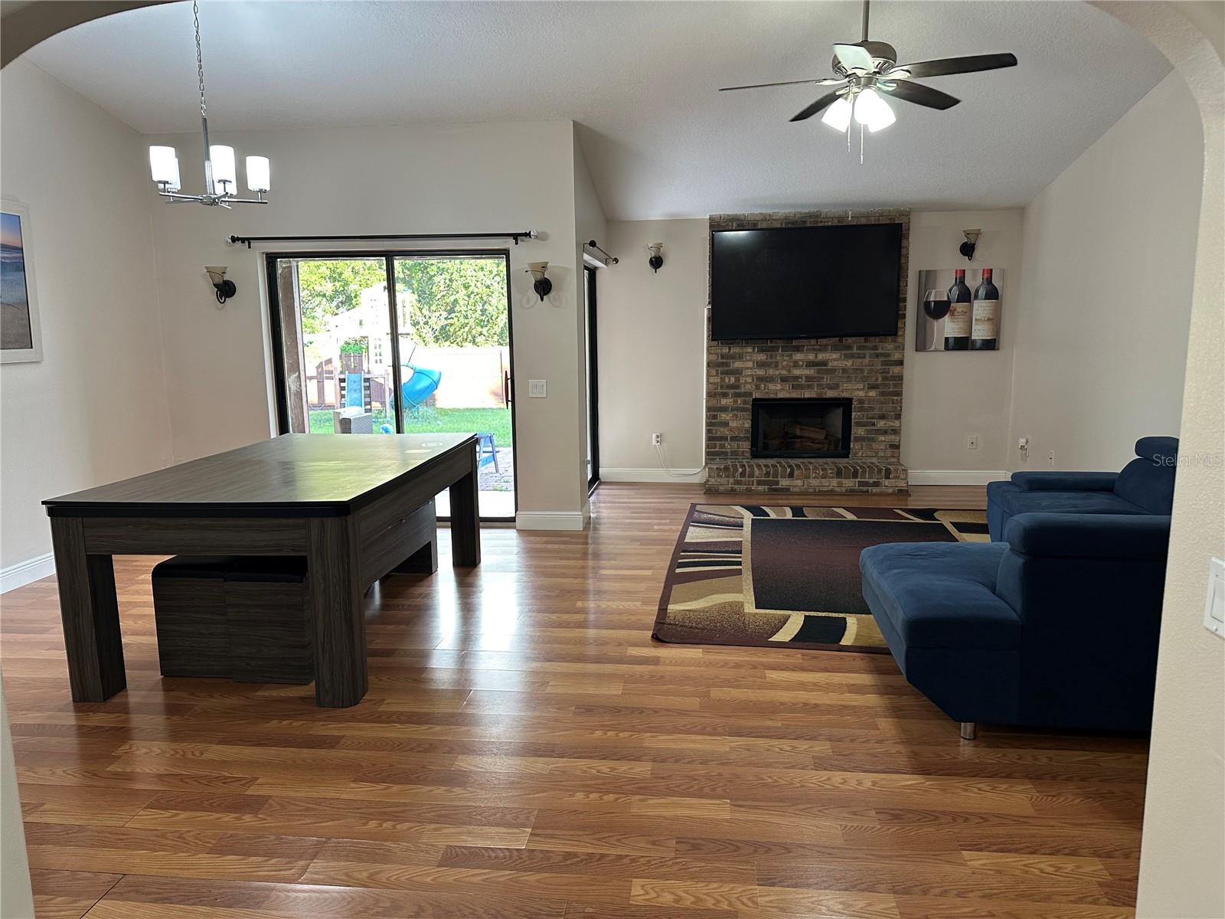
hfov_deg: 71.6
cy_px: 460
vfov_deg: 56.8
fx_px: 849
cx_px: 612
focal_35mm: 24
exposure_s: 1/60
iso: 125
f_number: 1.78
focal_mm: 6.86
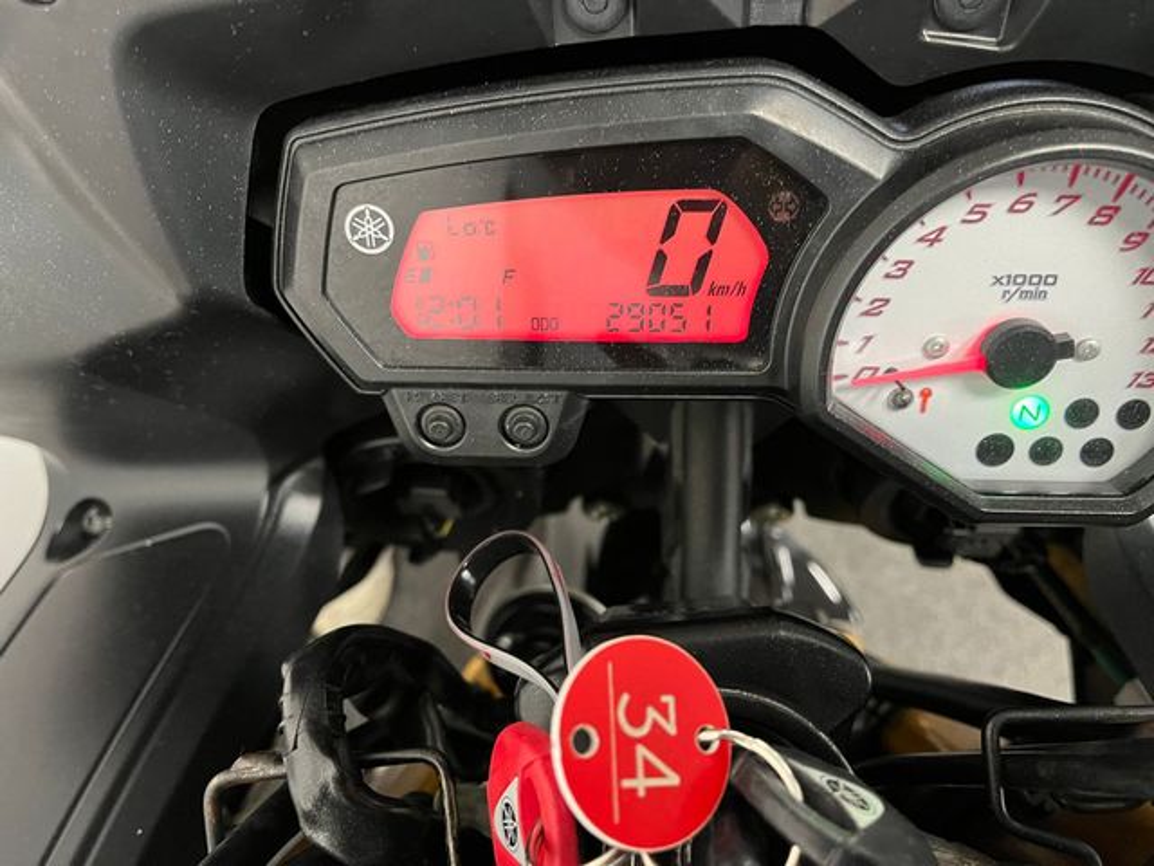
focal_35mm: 26
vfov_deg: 53.1
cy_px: 433
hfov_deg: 67.3
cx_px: 577
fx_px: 867
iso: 400
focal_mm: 5.1
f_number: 1.6
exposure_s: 1/33
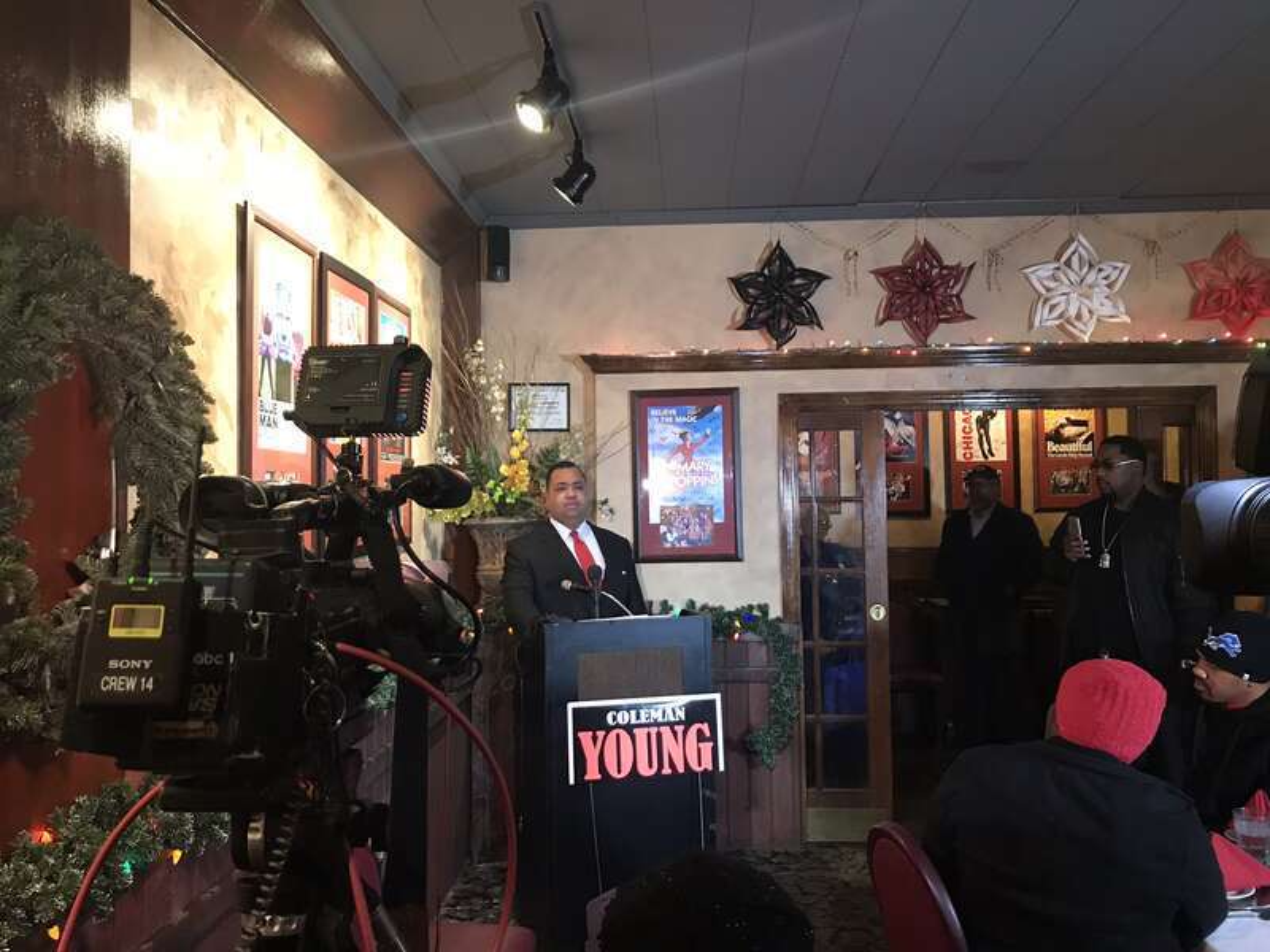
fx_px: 1027
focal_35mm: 28
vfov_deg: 49.7
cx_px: 635
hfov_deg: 63.4
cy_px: 476
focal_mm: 3.99
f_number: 1.8
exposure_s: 1/12
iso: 100
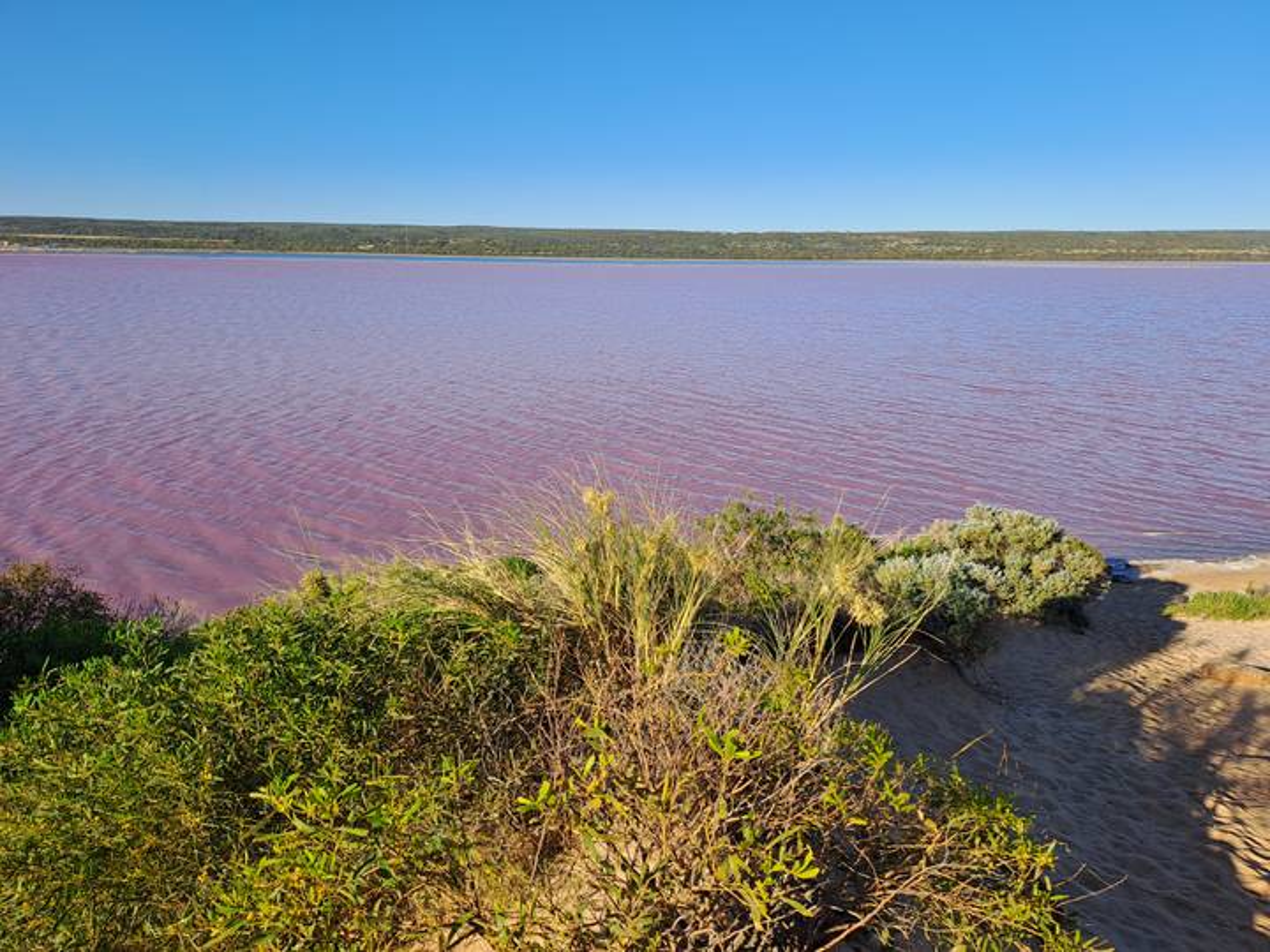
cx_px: 635
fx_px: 917
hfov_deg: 69.4
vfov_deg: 54.9
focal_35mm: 25
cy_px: 476
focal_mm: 4.65
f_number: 1.8
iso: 32
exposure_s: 1/1276
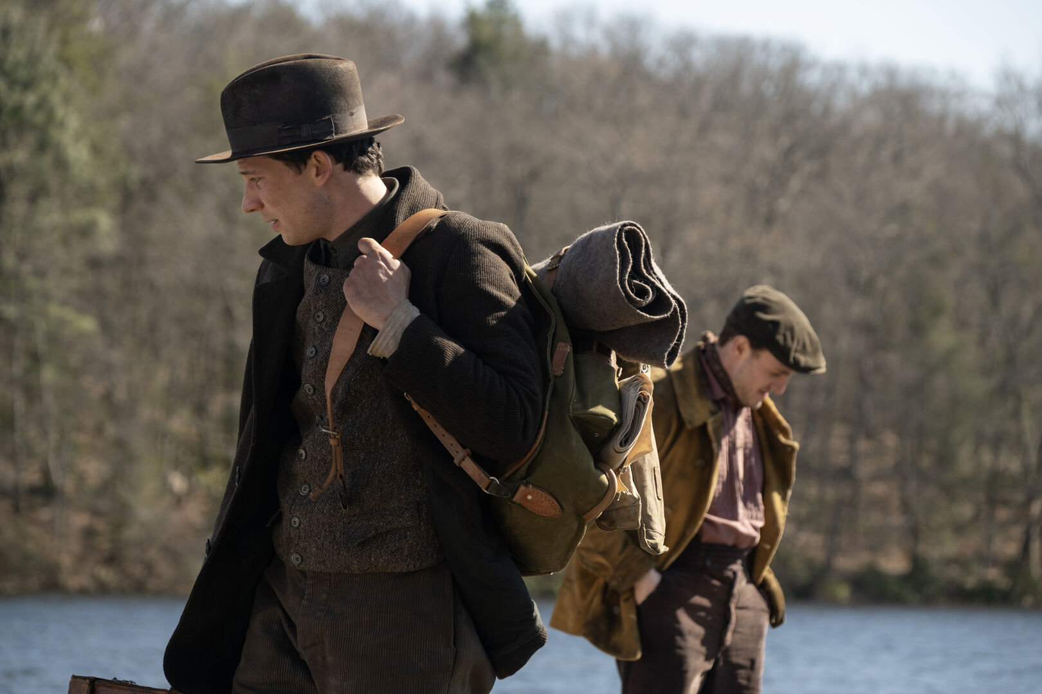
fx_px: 4602
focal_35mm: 159
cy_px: 347
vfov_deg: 8.6
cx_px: 521
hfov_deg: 12.9
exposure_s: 1/400
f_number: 4.5
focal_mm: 106
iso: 160
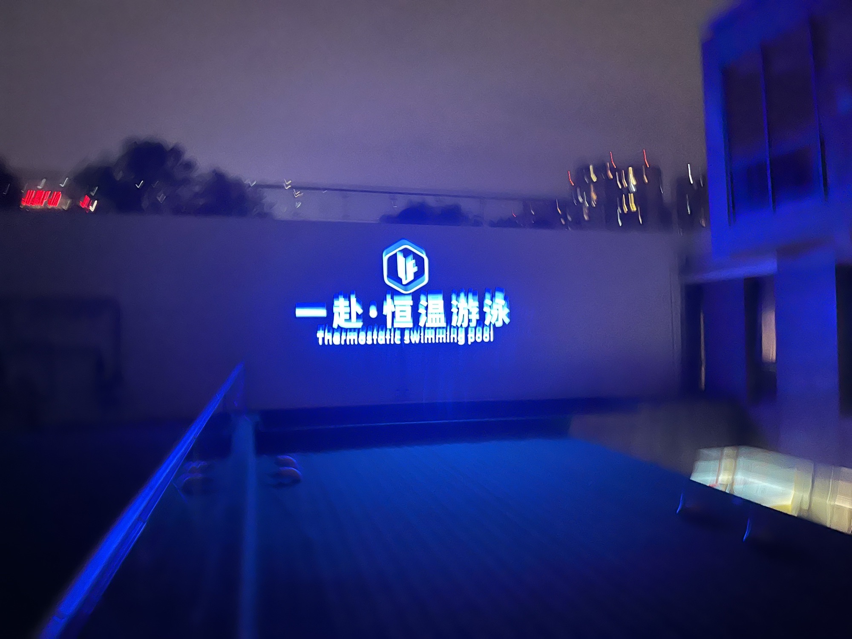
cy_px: 320
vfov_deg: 53.1
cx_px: 426
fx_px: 640
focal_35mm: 26
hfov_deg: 67.3
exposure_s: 1/21
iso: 1250
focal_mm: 5.1
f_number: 1.6
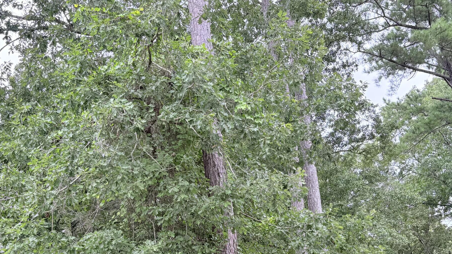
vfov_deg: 24.4
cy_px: 245
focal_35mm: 47
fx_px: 563
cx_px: 217
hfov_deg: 43.7
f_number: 1.6
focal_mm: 5.96
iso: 125
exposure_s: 1/240
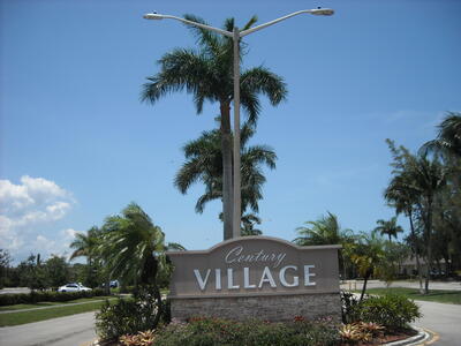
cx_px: 230
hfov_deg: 52.6
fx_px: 466
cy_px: 173
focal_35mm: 35
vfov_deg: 40.7
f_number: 5.6
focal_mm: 5.7
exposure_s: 1/384
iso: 64
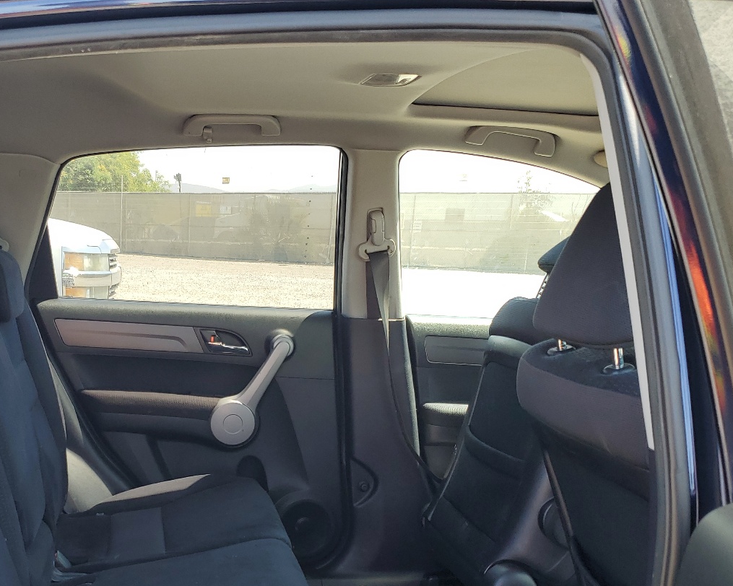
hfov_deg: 44.9
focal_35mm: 40
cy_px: 432
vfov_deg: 36.5
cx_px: 225
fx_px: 868
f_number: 1.5
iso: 50
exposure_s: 1/303
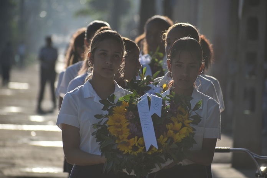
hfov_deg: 7.0
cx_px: 134
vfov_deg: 4.7
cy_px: 89
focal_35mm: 292
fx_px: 2169
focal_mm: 195
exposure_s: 1/2000
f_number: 5.6
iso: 250
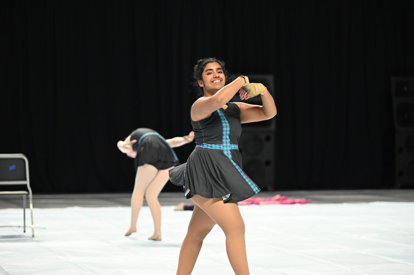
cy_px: 138
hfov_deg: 17.8
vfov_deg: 11.9
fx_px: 1322
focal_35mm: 115
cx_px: 207
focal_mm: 115
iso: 1600
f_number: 2.8
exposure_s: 1/1000
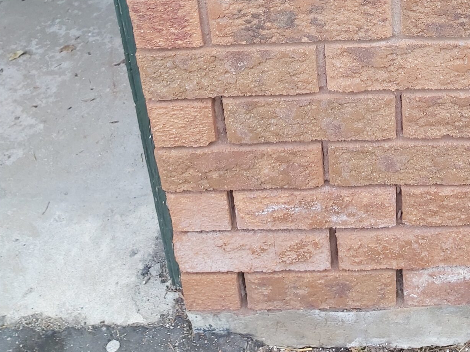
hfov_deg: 35.0
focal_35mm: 54
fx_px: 733
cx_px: 336
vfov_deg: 23.8
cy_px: -103
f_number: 1.7
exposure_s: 1/204
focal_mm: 3.92
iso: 64
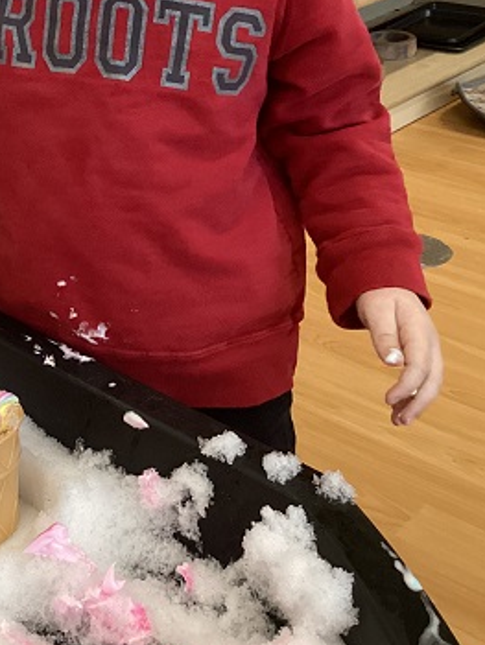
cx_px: 42
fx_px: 1101
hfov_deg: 24.1
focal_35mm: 59
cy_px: 103
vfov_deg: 31.6
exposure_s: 1/60
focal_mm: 3.3
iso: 320
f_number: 2.4
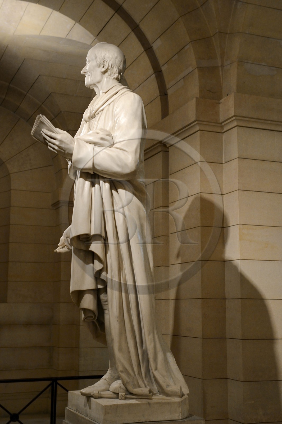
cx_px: 141
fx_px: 588
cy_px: 212
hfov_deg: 27.0
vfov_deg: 39.6
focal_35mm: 50
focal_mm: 50
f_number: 5
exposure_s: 1/15
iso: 1600
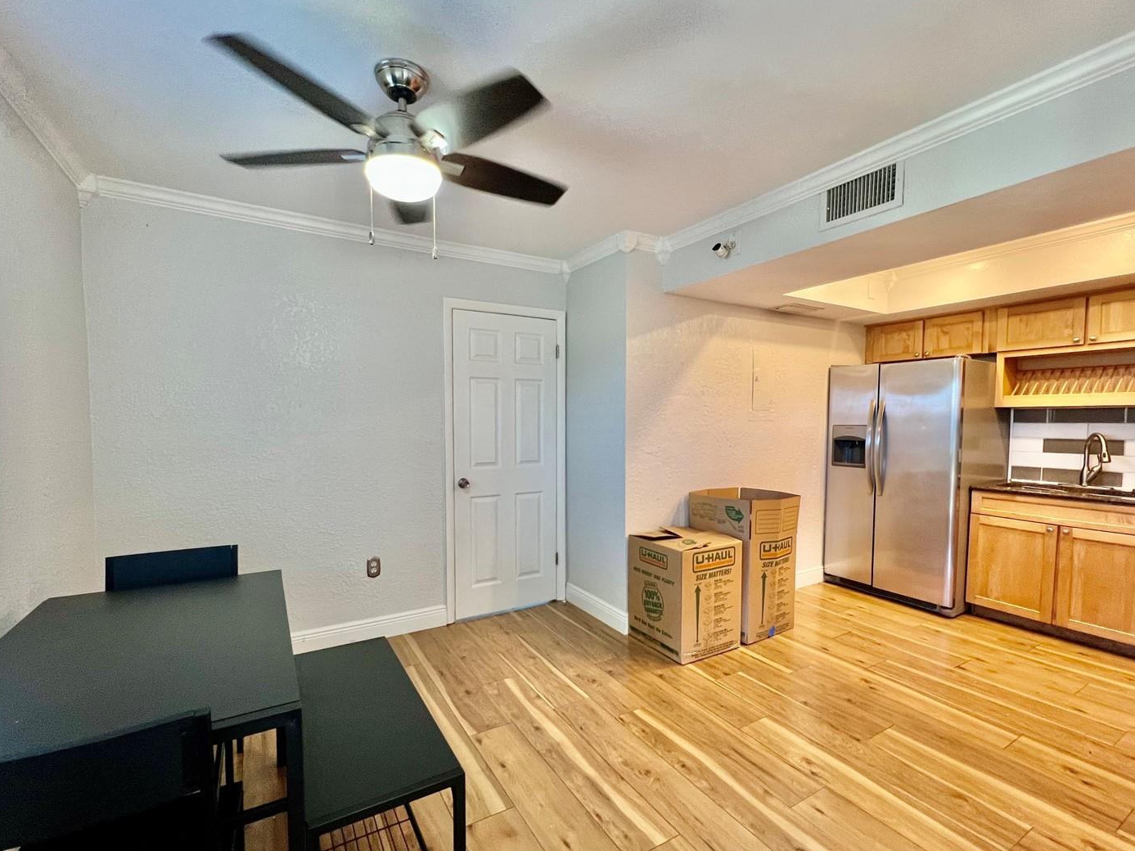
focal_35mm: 15
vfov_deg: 81.7
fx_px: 492
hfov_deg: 98.2
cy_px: 450
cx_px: 571
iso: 160
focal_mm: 1.57
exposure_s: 1/60
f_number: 1.8
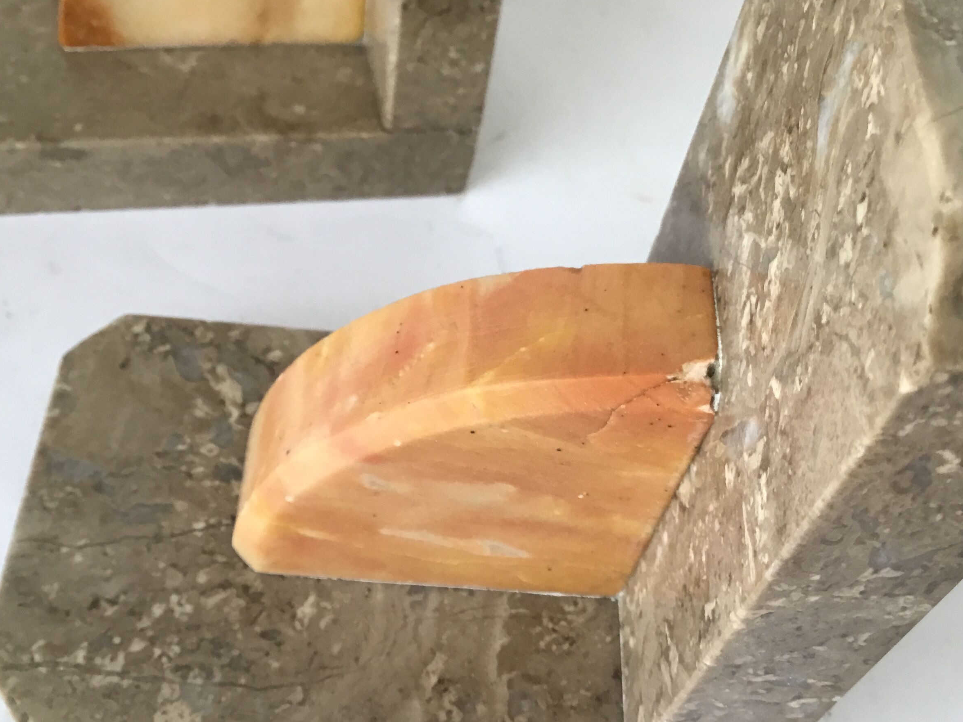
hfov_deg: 43.8
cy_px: 332
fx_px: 1196
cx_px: 512
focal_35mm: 43
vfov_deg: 33.6
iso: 40
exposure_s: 1/33
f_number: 2.4
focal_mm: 3.3
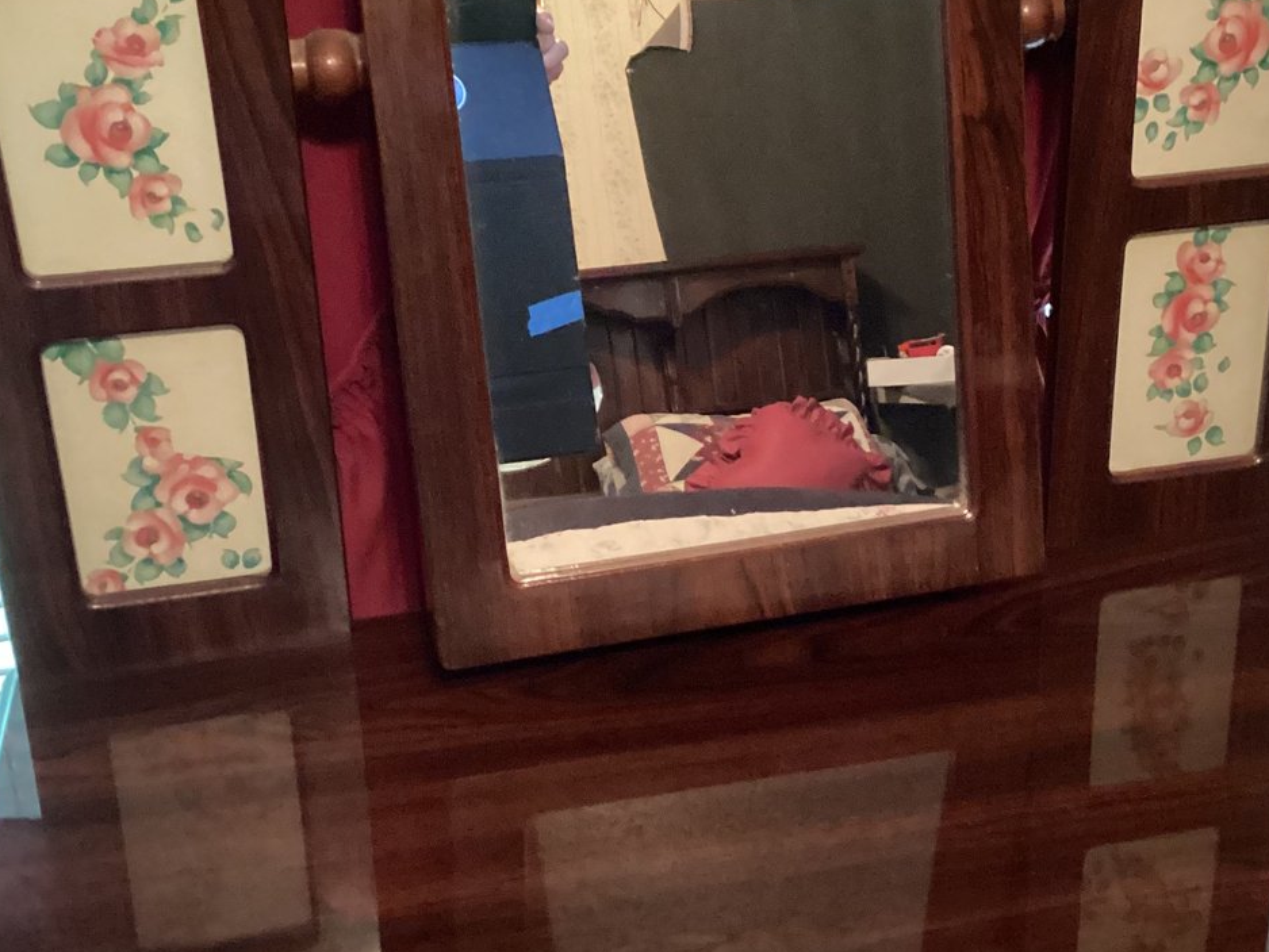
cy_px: 341
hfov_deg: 38.1
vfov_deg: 29.0
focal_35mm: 50
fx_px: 1833
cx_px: 729
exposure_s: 1/30
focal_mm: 3.3
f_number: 2.4
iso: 640
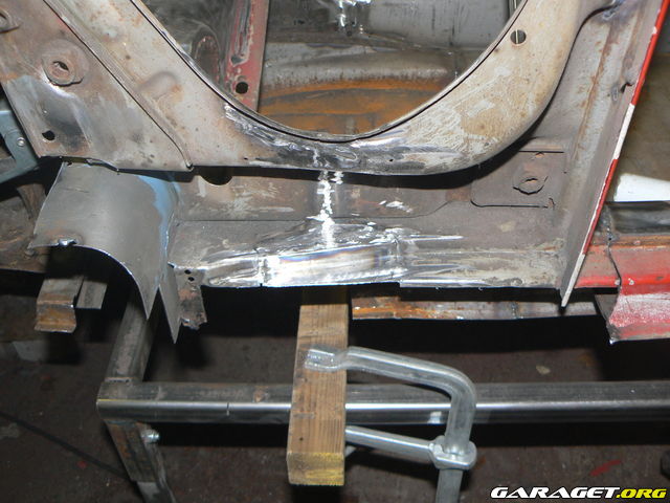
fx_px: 697
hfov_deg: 51.4
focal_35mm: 36
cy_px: 252
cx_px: 335
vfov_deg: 39.7
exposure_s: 1/30
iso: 100
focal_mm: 6
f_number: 2.8
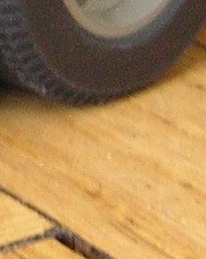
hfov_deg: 7.0
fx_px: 1681
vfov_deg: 8.5
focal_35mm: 220
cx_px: -19
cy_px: -164
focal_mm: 4.7
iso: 283
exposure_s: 1/2.9
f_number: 2.6
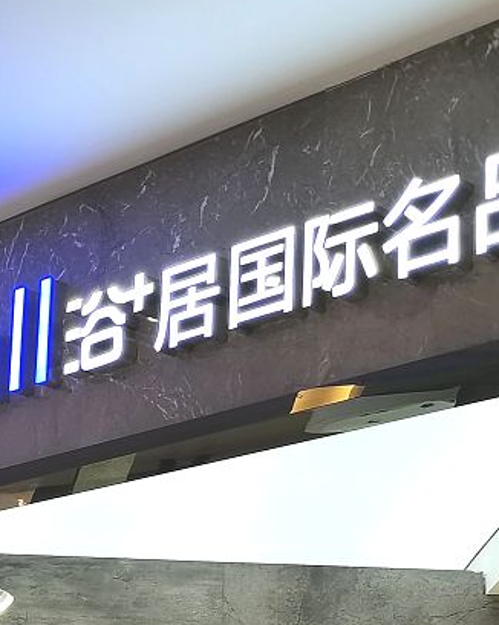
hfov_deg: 17.2
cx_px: 124
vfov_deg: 20.8
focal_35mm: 89
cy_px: 620
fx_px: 1644
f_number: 1.8
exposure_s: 1/120
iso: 160
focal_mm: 5.58
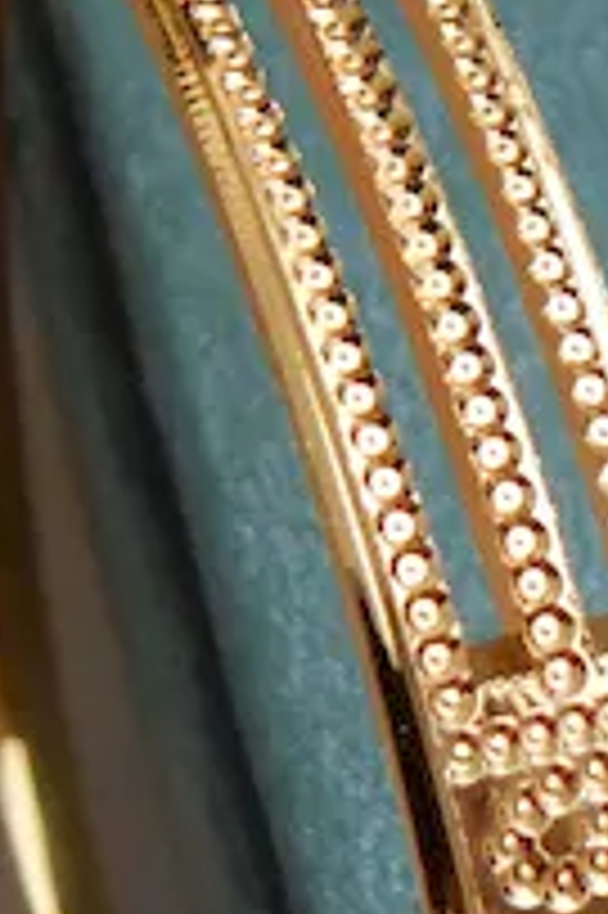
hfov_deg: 7.8
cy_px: 761
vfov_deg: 11.8
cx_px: 847
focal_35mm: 174
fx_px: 4415
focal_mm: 6.1
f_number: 3.3
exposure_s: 1/30
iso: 250
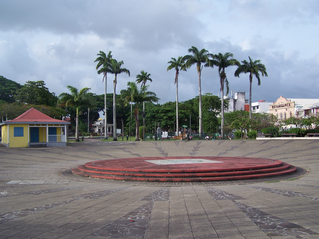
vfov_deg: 37.7
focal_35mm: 38
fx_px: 350
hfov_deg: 49.0
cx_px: 160
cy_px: 120
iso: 80
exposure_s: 1/500
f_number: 2.8
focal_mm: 6.3
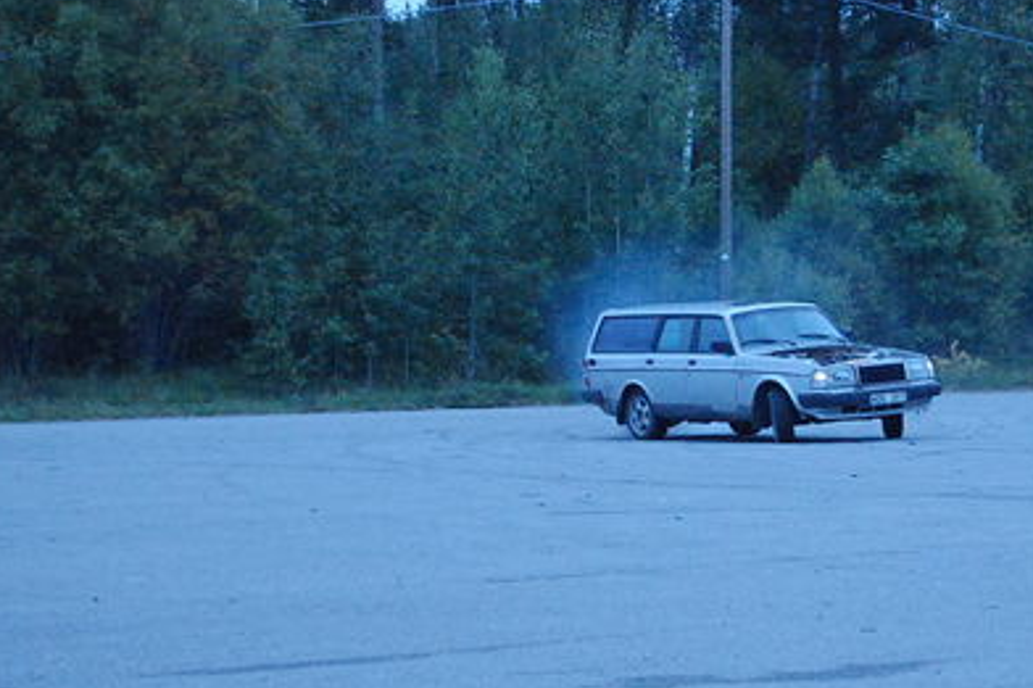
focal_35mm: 135
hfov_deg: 15.1
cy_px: 393
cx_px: 814
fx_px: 3867
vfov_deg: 10.2
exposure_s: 1/4000
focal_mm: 55
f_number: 5.6
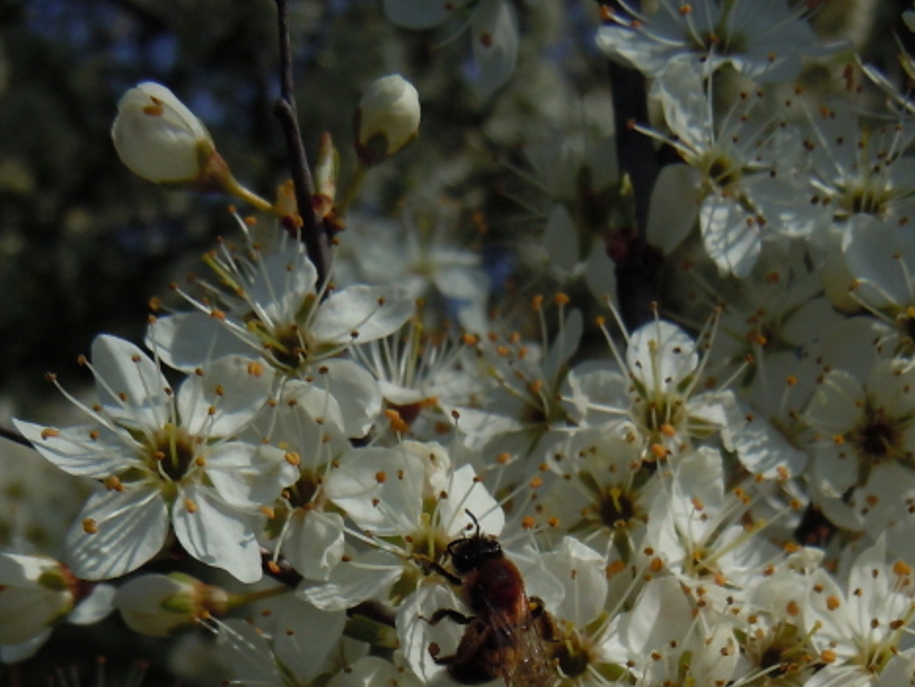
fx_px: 1084
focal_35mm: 41
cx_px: 459
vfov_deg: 33.8
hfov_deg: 45.8
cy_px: 575
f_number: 7
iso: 100
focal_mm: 5.4
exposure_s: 1/800
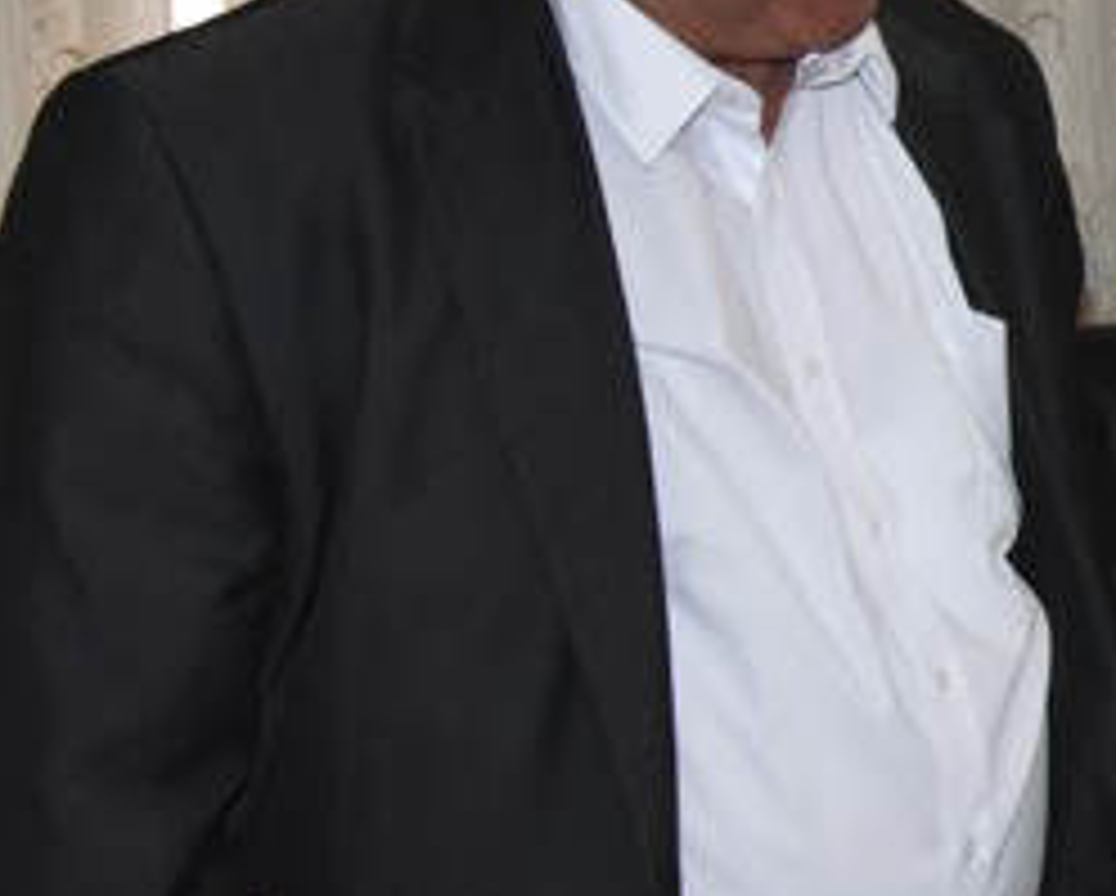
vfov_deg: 10.5
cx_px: 2156
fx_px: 4861
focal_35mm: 147
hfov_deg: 11.8
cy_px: 115
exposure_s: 1/250
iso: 5000
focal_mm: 38
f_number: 8
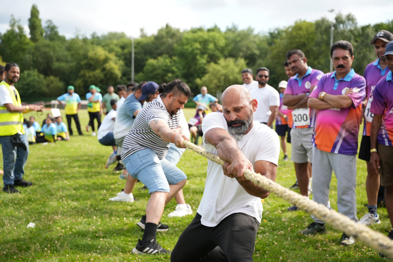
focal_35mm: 46
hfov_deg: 43.0
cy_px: 131
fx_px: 499
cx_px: 196
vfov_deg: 29.4
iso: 250
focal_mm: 45.7
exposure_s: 1/1250
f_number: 2.8
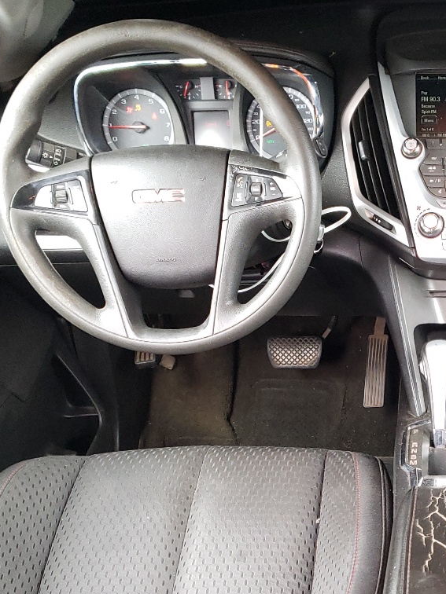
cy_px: 471
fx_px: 945
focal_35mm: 55
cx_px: 466
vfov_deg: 34.0
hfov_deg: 25.0
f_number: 1.5
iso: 173
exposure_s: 1/60.2
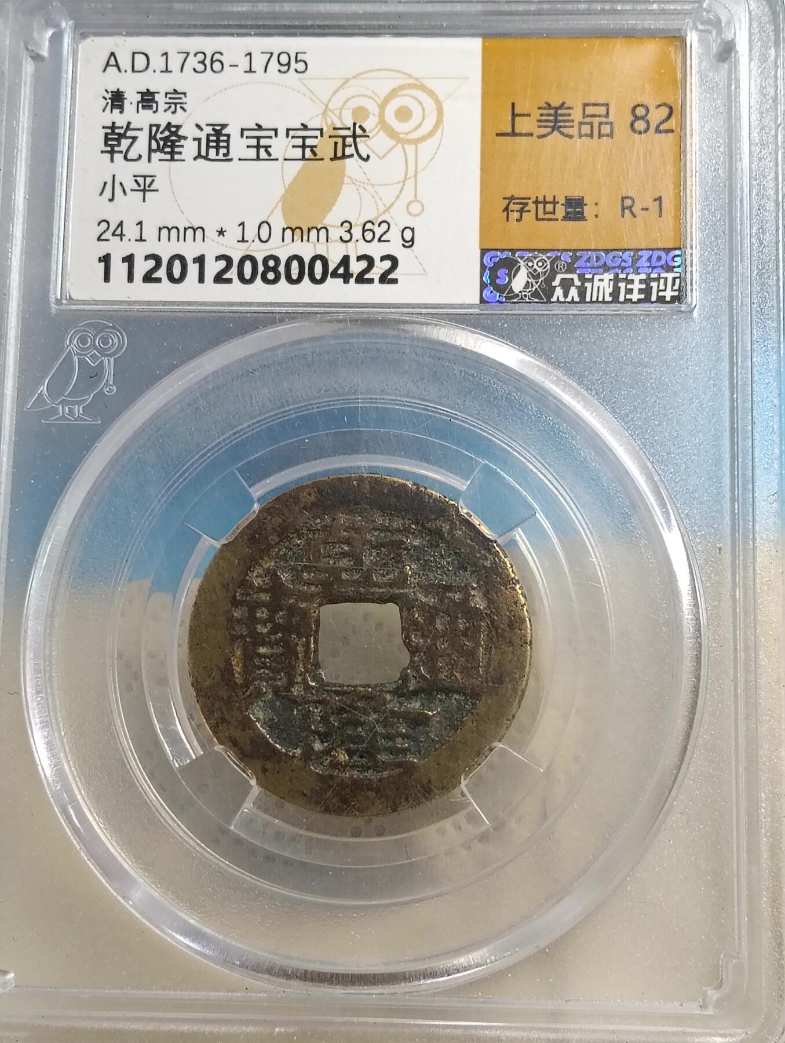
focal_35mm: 58
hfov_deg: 25.3
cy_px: 522
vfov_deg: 33.2
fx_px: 1750
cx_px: 392
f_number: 1.8
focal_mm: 3.98
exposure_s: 1/33.3
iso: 160
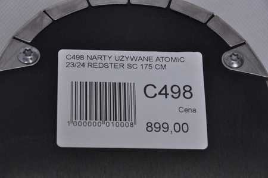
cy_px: 89
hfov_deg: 13.1
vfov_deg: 8.7
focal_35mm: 158
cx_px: 134
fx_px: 1171
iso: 3200
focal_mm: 105
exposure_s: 1/125
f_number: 9.5
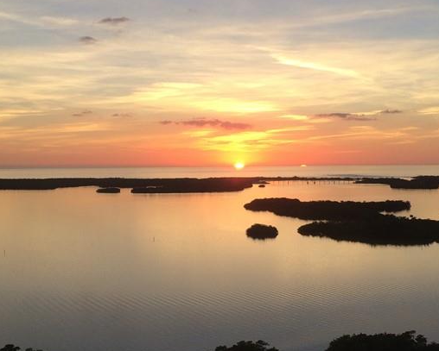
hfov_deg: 31.9
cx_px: 231
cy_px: 167
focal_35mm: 59
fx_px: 767
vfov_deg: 25.8
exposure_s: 1/230
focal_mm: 4.12
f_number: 2.2
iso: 32
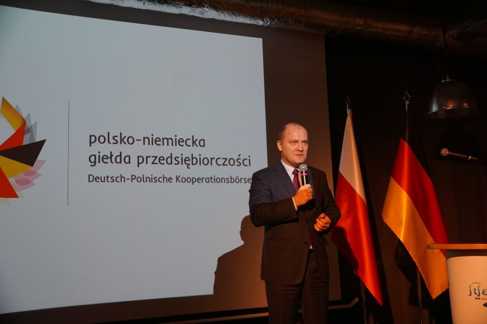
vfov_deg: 34.2
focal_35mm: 39
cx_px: 244
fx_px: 527
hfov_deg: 49.6
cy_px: 162
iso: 640
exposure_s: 1/160
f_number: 4
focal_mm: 26
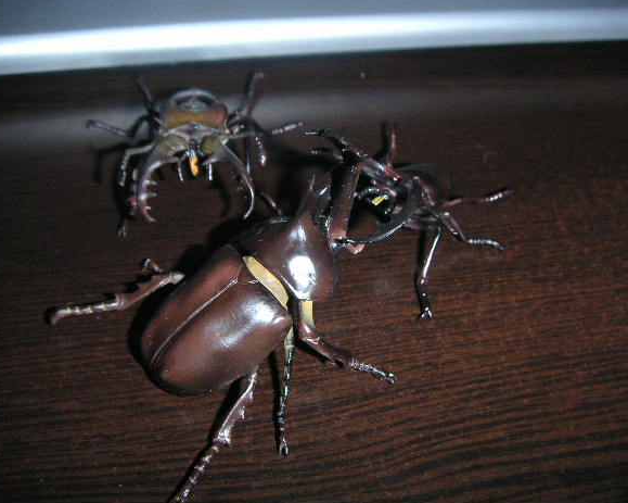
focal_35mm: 41
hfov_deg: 44.8
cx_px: 316
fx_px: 762
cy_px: 250
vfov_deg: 36.5
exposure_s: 1/45
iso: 160
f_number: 6.7
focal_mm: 6
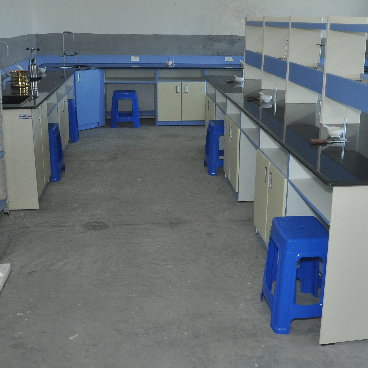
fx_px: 493
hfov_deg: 40.7
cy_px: 158
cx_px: 227
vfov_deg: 40.8
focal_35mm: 41
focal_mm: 18
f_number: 8
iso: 1000
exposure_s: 1/125
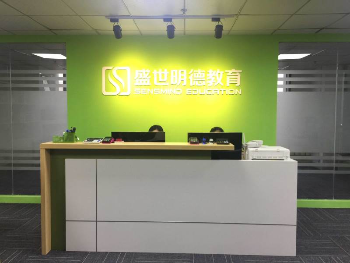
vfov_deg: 48.2
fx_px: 293
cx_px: 175
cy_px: 132
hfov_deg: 61.7
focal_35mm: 29
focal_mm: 4.15
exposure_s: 1/17
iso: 64
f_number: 2.2
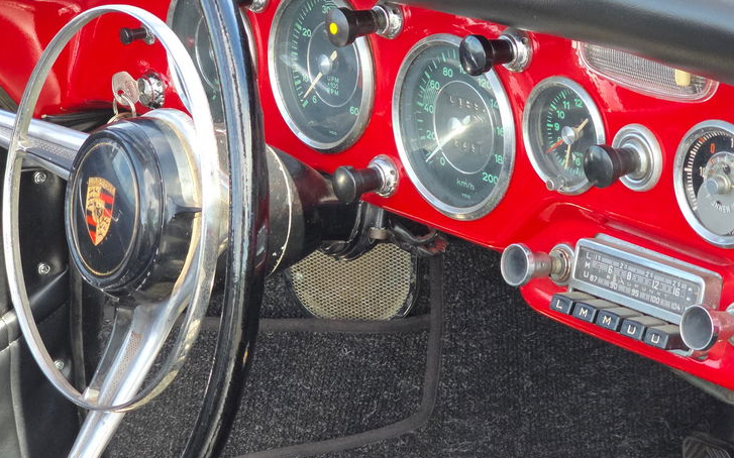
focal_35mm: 103
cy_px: 267
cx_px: 427
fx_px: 2060
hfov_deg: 20.2
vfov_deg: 12.7
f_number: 2.4
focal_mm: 7.9
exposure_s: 1/236
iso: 50
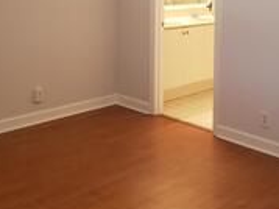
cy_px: 17
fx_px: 467
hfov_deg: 32.8
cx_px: 201
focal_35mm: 58
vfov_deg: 24.4
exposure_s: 1/60
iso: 320
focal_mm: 4.3
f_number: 1.5
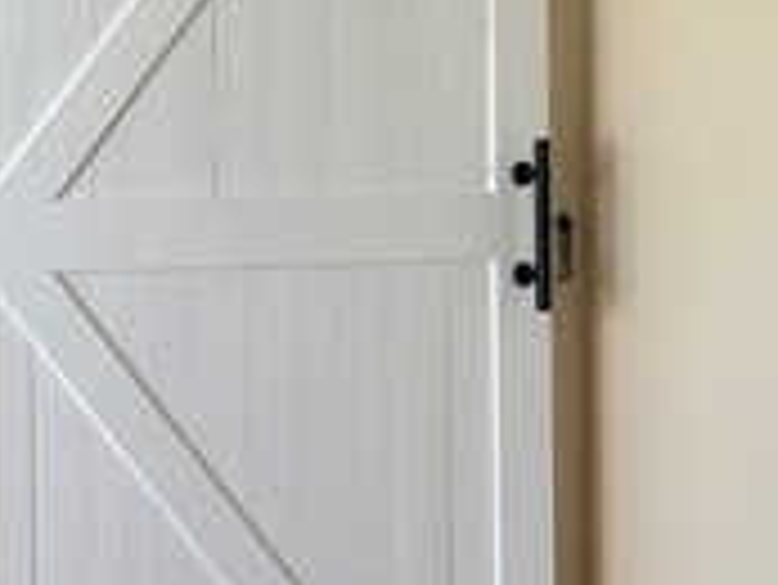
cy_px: 126
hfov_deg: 19.5
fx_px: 2159
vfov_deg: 15.3
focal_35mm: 96
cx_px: -81
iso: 64
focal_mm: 5.96
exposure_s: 1/121
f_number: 1.6
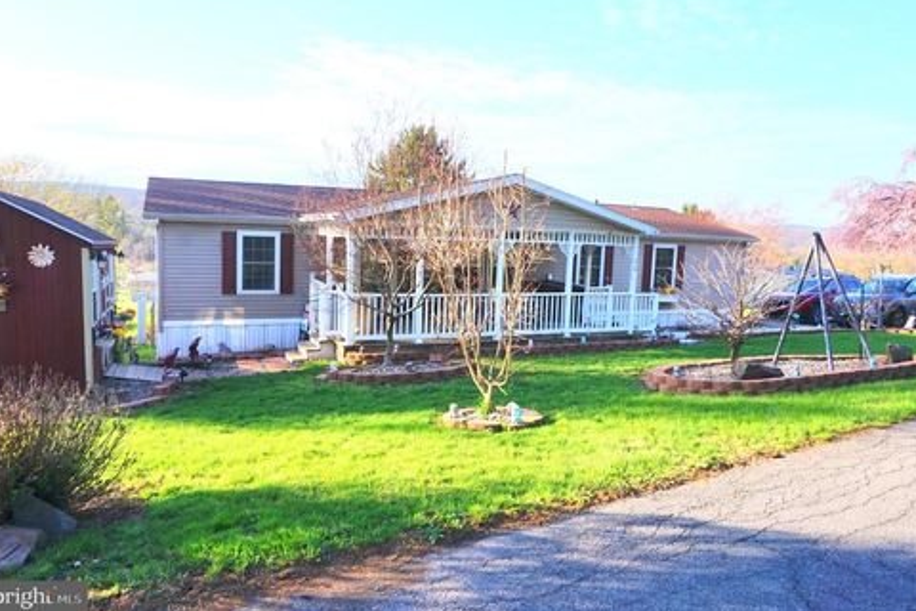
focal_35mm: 25
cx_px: 462
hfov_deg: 71.5
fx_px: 636
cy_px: 297
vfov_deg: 51.3
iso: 100
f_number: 10
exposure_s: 1/80
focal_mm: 16
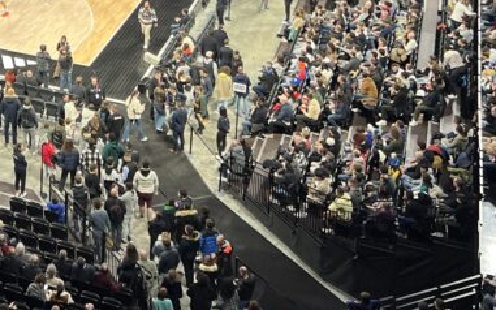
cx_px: -21
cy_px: -138
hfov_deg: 26.1
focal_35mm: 74
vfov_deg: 16.3
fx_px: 1000
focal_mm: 5.7
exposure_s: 1/120
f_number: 1.5
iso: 125
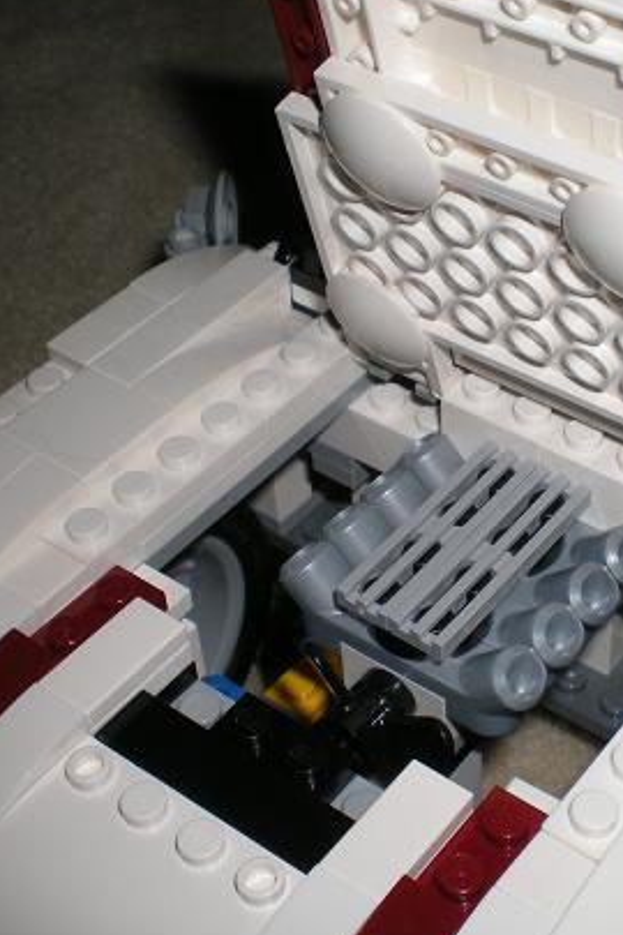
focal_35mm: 60
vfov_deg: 33.4
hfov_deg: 22.3
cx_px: 504
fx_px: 1557
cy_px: 504
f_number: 4.6
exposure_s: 1/60
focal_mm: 6.3
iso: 64
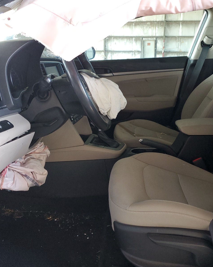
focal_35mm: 34
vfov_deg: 52.8
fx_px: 268
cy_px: 134
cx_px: 122
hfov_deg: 43.2
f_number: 1.5
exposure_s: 1/60.2
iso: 170
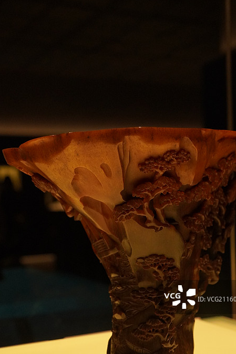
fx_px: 561
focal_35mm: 57
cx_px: 133
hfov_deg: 23.8
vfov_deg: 35.0
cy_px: 199
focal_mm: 32
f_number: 6.3
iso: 2500
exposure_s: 1/100
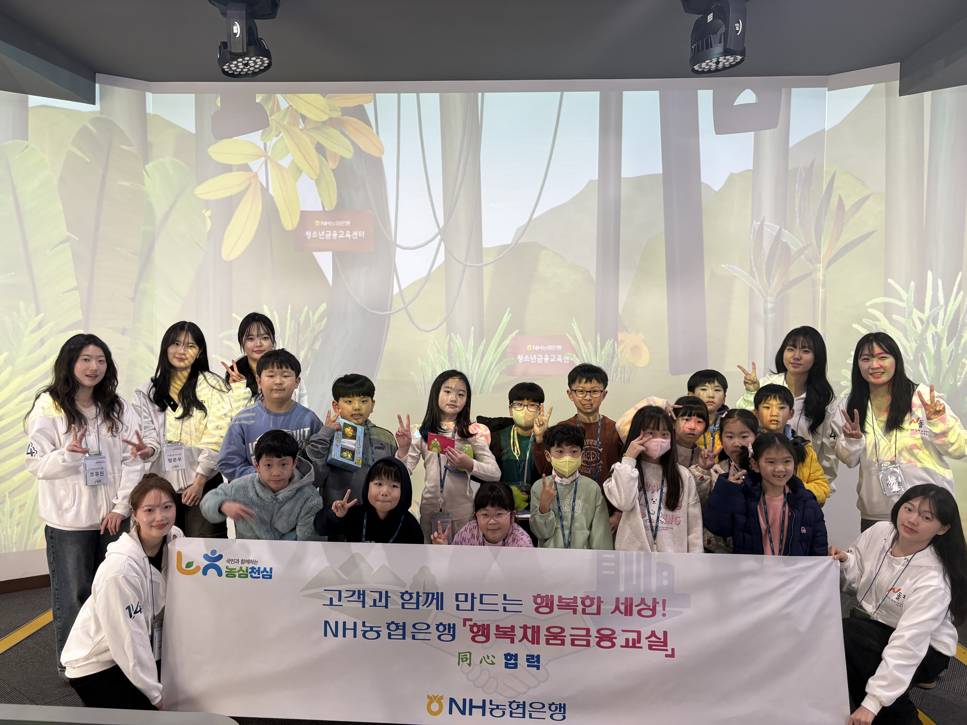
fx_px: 726
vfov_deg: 53.1
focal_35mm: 26
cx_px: 484
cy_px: 362
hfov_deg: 67.3
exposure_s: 1/60
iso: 125
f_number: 1.6
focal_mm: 5.96
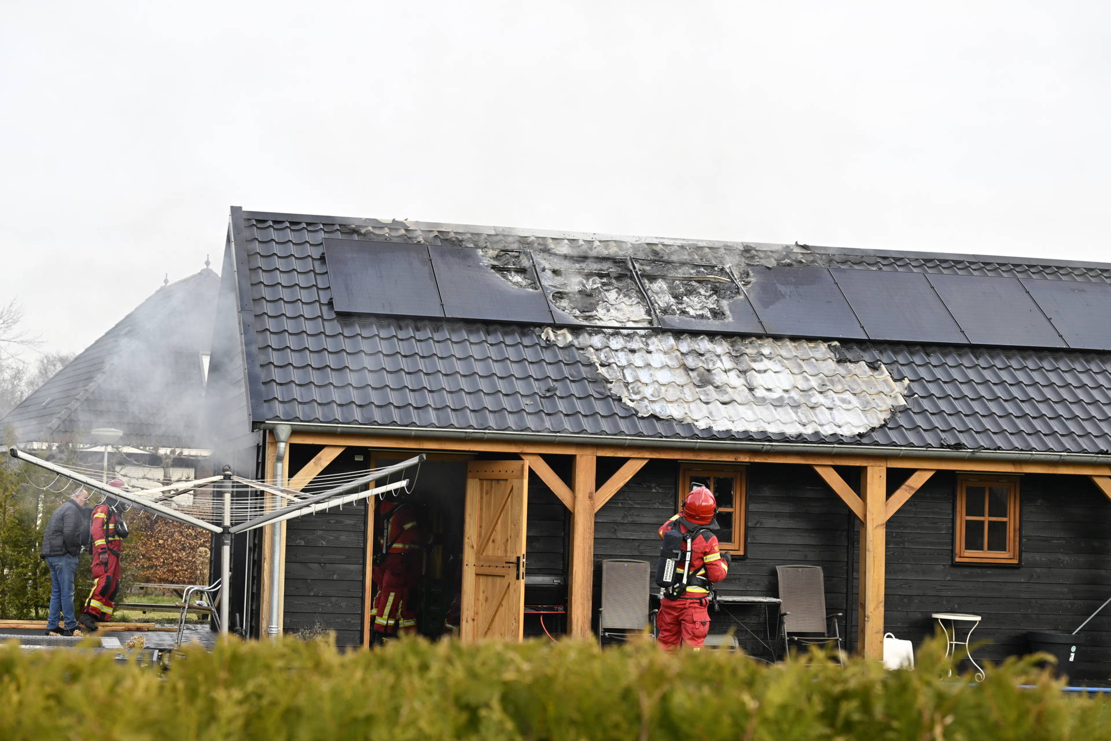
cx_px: 556
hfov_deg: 28.8
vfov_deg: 19.5
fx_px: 2160
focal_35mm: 70
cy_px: 370
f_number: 7.1
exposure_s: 1/320
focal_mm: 70
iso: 450
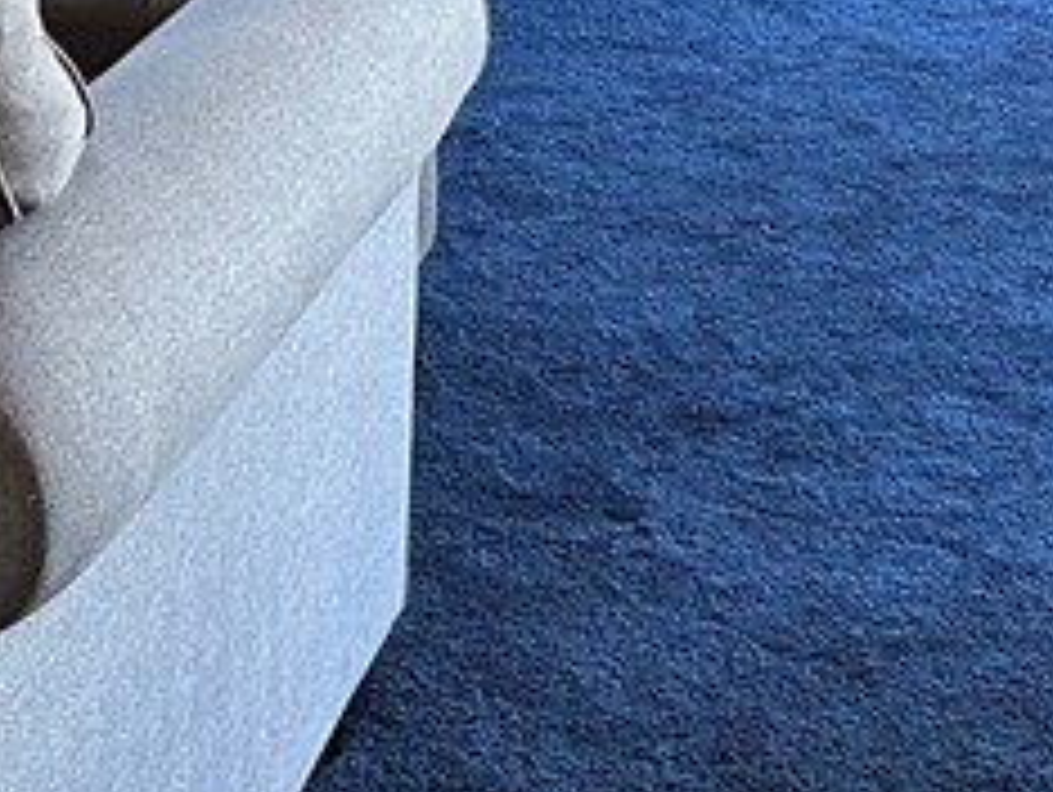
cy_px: -374
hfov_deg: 18.7
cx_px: 418
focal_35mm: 105
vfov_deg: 13.4
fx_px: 3197
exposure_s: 1/60
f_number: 1.78
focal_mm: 6.86
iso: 320
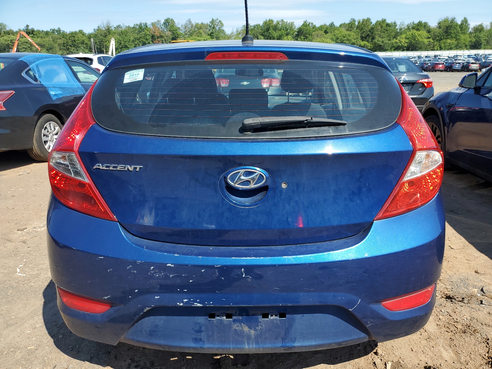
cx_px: 246
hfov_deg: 67.3
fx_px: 370
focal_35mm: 26
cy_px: 184
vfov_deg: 53.1
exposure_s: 1/1667
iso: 50
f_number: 1.5
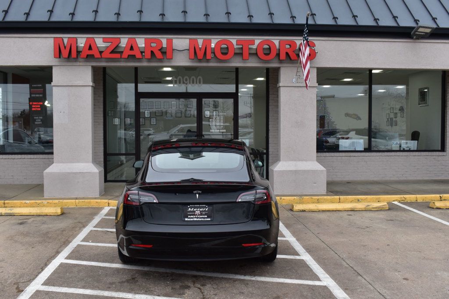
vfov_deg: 35.5
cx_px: 224
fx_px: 468
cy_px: 150
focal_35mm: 38
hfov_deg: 51.3
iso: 400
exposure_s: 1/125
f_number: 9
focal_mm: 25
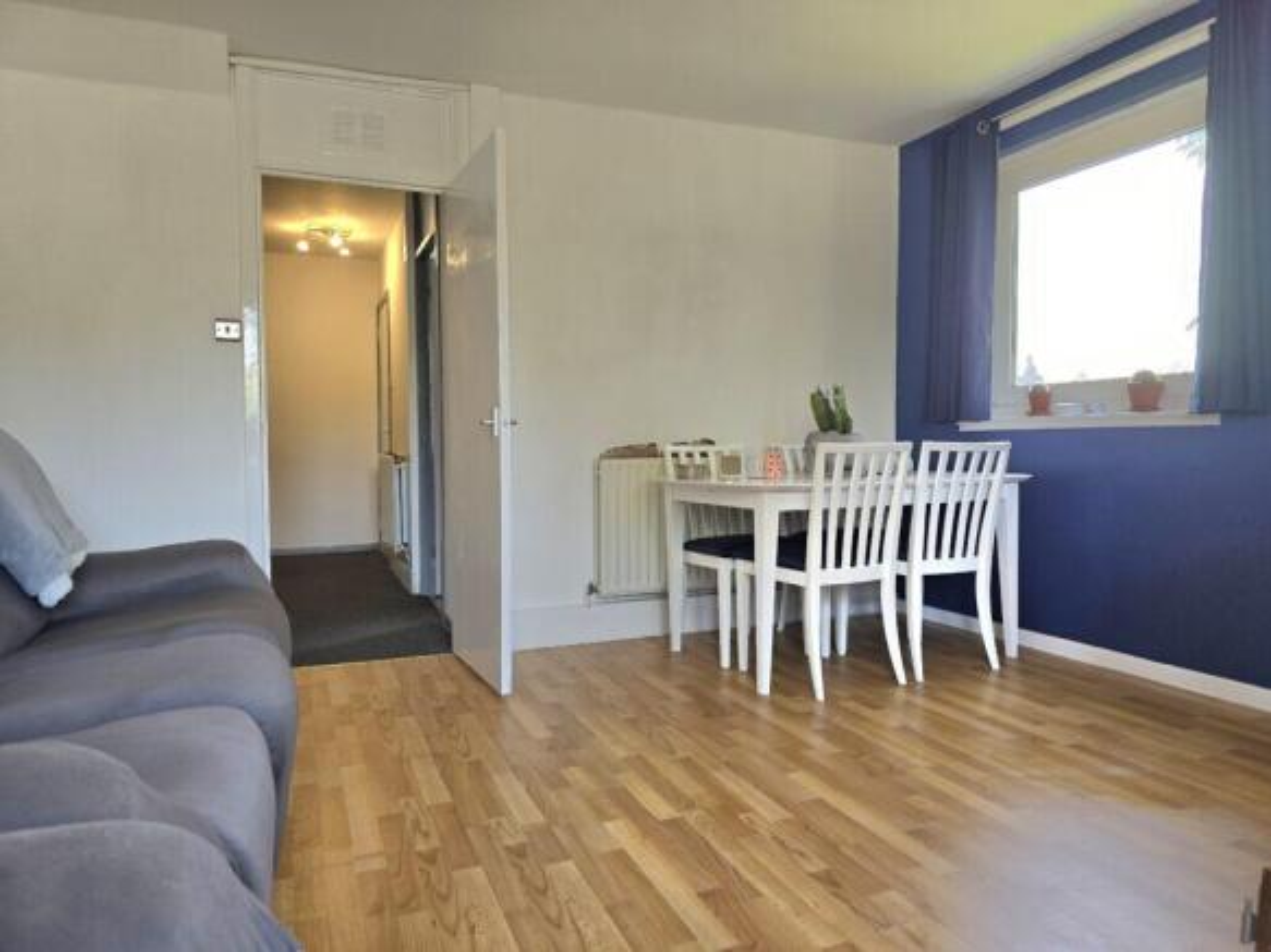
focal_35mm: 23
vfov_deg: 58.9
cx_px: 636
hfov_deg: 73.9
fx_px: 844
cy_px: 476
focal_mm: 6.3
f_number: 1.7
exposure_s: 1/100
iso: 64
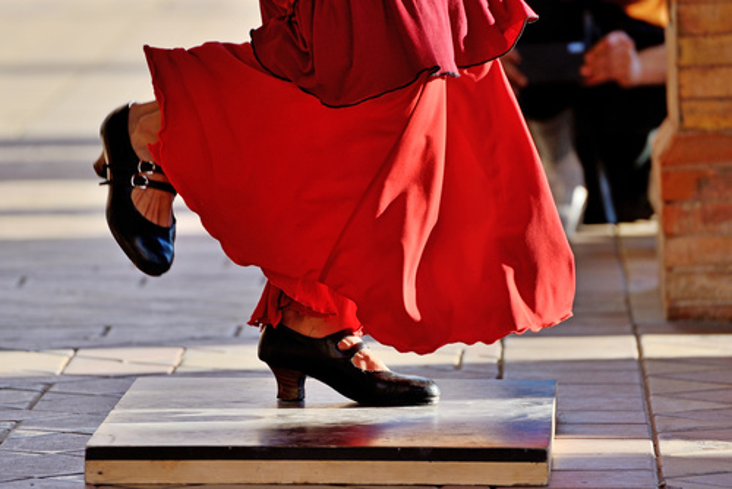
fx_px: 6103
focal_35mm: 300
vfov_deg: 4.6
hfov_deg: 6.9
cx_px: 366
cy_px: 244
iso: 200
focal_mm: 300
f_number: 5.6
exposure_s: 1/640
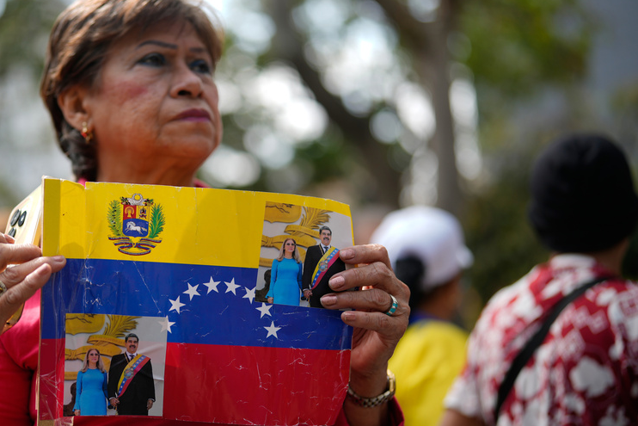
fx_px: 1223
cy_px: 242
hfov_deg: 29.0
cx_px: 201
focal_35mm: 69
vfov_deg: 19.7
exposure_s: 1/1250
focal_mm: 50
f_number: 1.4
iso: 50
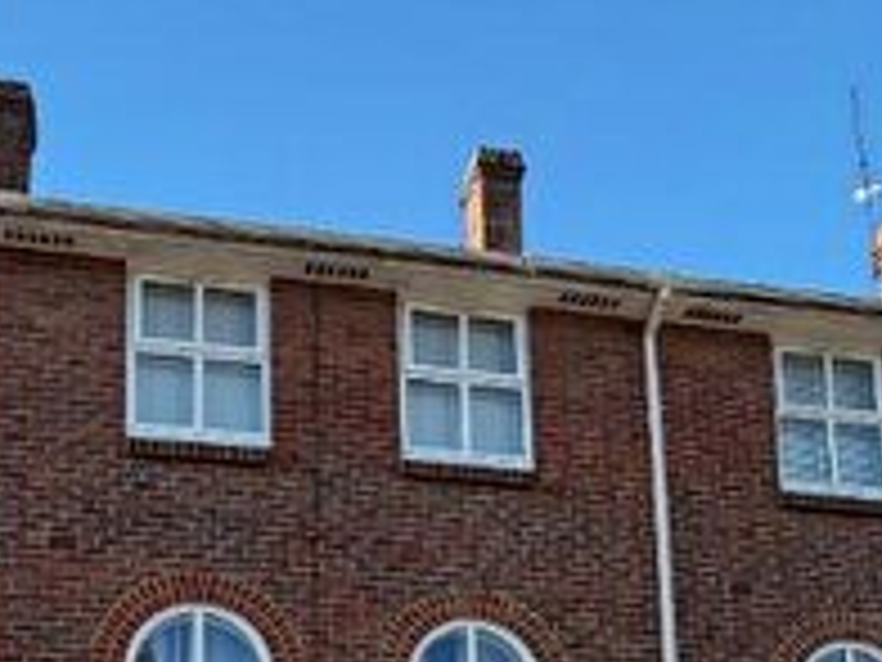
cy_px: 885
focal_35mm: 50
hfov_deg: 38.1
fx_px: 1274
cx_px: 369
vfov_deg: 24.8
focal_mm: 2.22
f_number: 2.2
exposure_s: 1/502
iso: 40
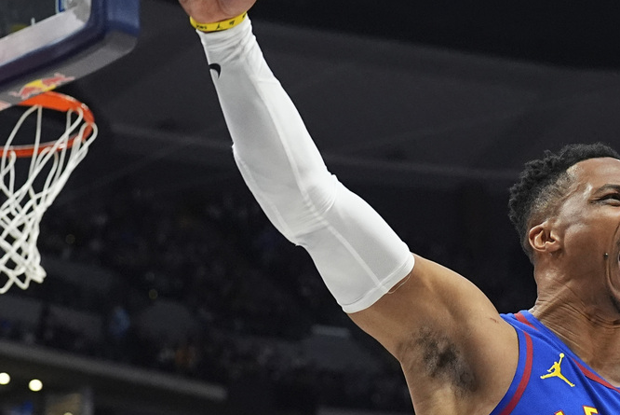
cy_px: 338
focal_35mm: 144
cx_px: 431
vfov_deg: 9.5
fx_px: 2482
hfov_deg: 14.2
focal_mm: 50
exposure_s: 1/1600
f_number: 3.2
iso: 4000
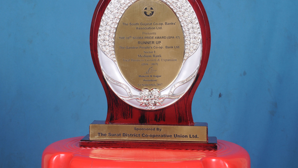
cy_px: 64
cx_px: 143
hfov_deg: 20.9
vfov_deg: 11.9
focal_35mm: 102
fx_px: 806
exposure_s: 1/125
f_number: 14
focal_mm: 62
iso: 250
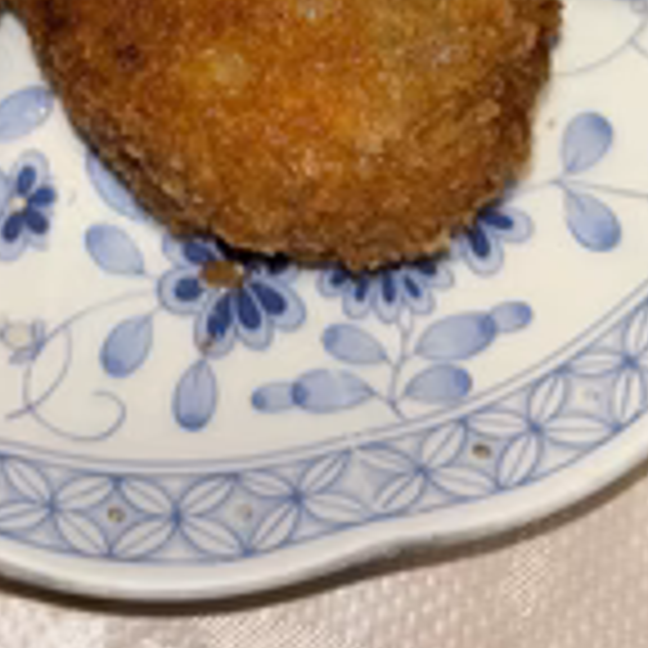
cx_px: 171
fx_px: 1355
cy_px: -180
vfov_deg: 23.9
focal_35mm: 64
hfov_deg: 26.6
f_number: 1.6
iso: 32
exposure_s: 1/71
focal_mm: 5.96
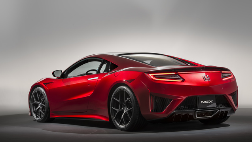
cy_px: 74
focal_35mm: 100
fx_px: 668
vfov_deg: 12.1
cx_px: 126
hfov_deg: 21.4
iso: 400
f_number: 11
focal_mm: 95
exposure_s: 1
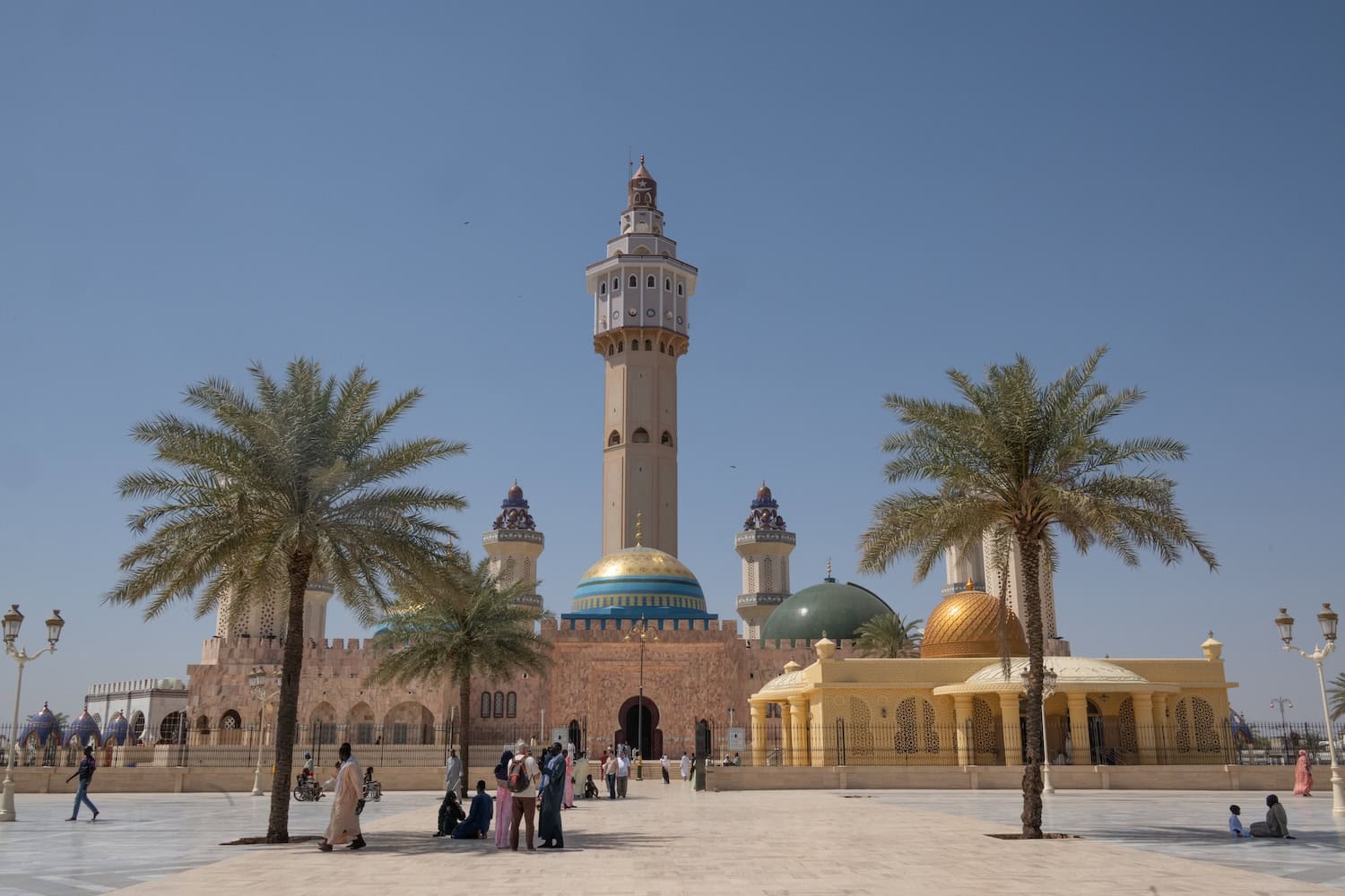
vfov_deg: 41.1
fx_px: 1195
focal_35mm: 32
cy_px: 448
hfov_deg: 58.7
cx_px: 672
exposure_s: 1/250
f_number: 18
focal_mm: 32
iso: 160
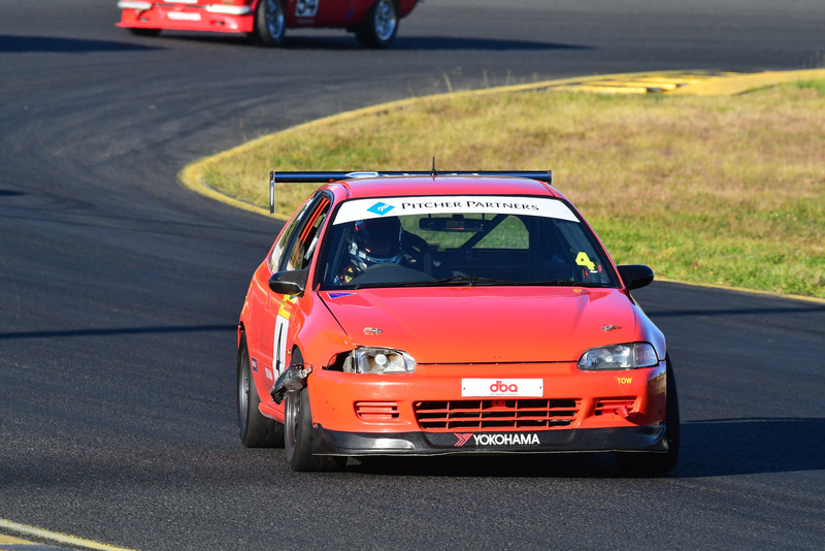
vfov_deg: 2.1
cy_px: 276
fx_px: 15130
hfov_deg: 3.1
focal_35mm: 660
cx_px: 412
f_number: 11
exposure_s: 1/640
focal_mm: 440
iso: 800
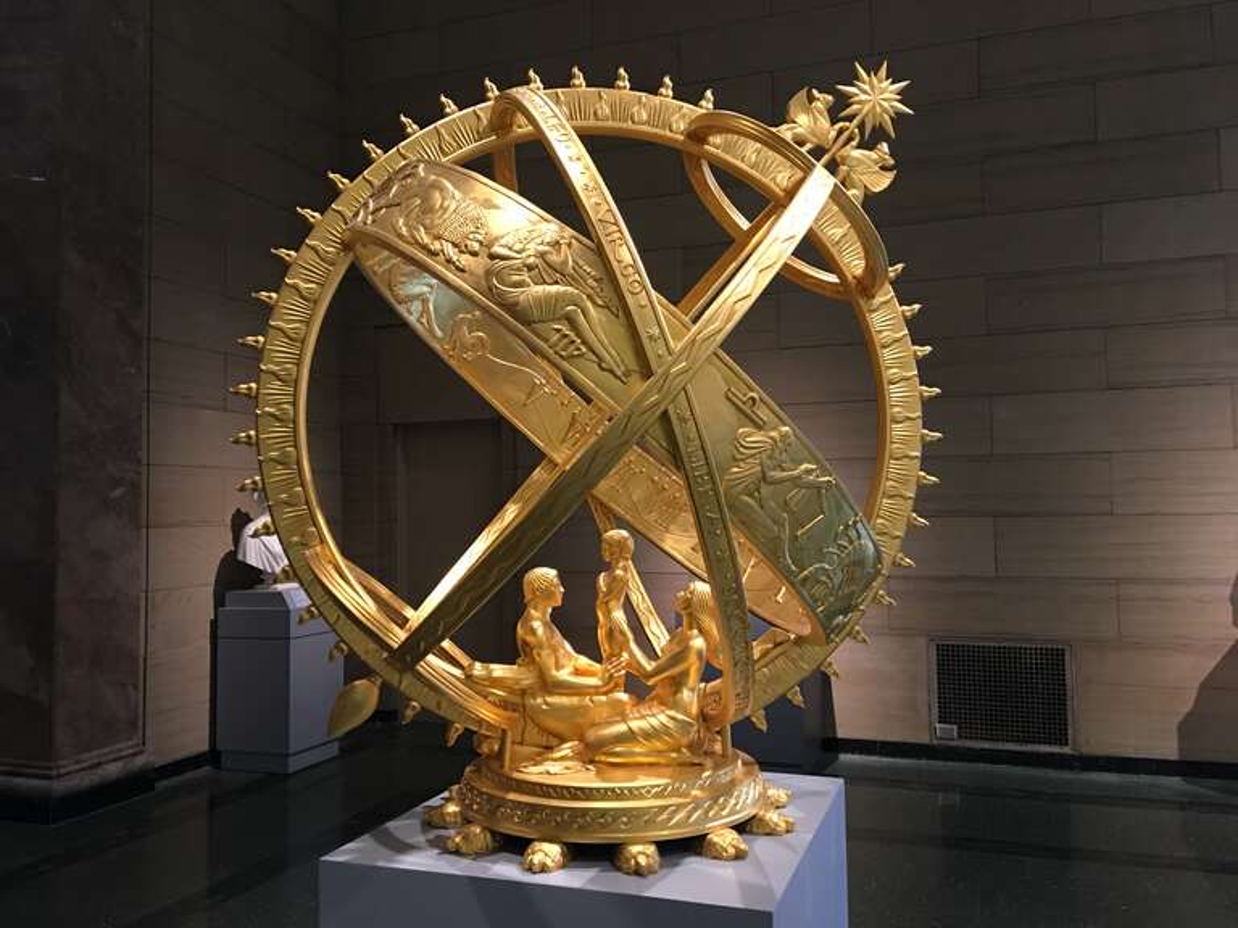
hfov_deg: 61.7
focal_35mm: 29
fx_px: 1037
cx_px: 619
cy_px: 464
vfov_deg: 48.2
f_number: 2.2
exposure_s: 1/15
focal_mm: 4.15
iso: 64
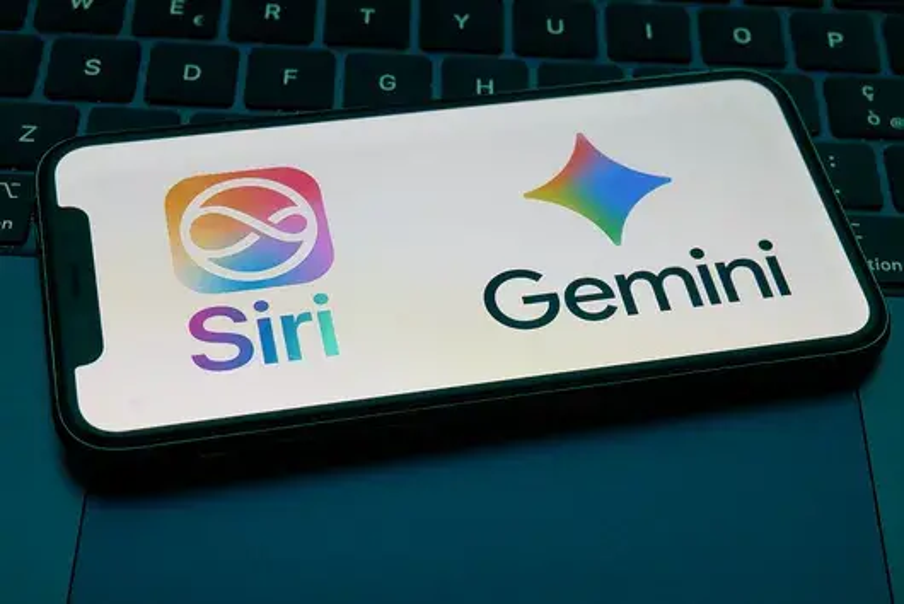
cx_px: 452
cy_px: 302
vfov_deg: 19.5
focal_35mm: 70
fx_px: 1759
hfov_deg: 28.8
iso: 100
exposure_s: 1/2
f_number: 16
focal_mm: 70
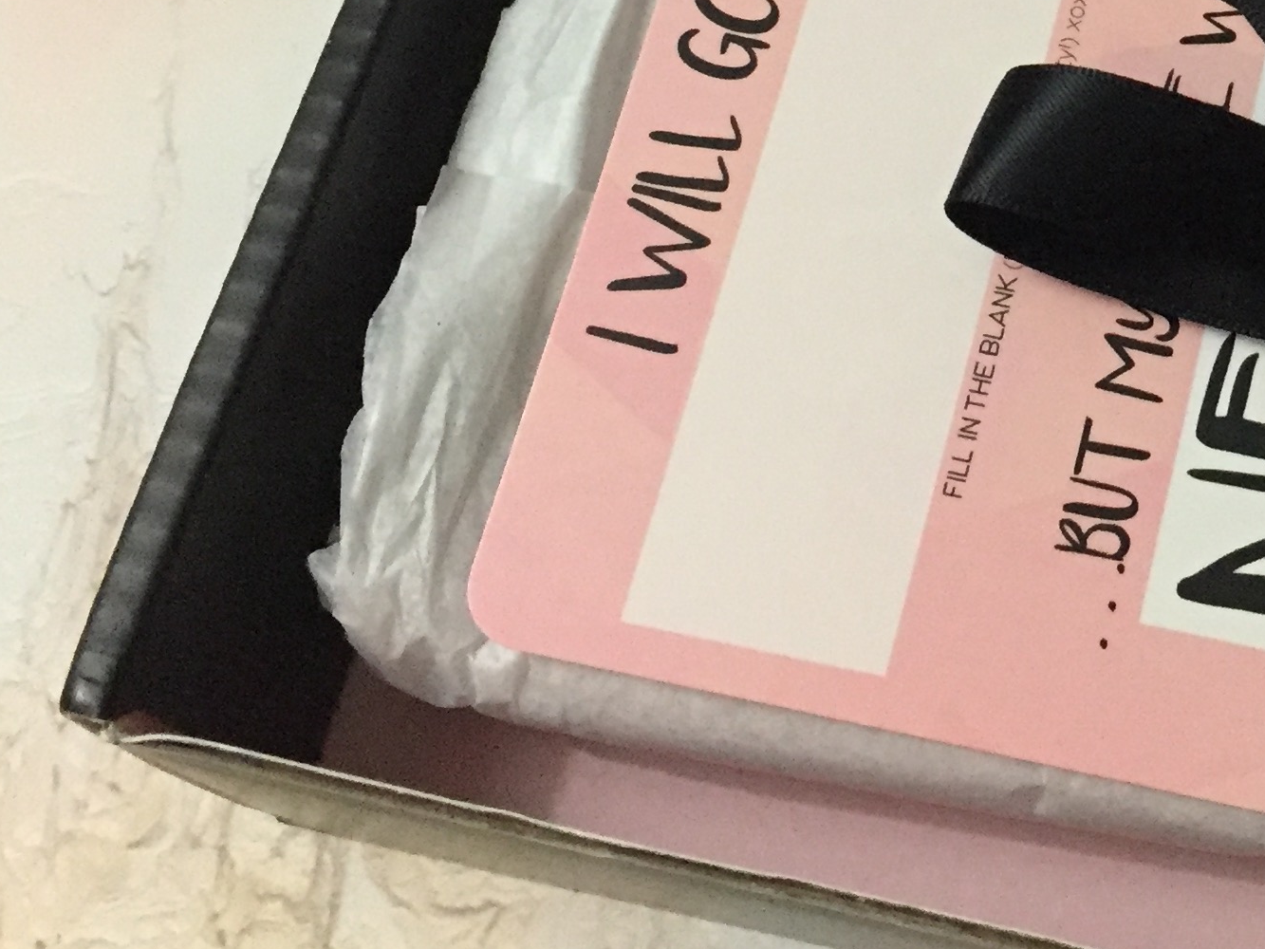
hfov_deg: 25.6
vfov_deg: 19.8
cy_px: -109
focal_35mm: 71
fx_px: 2595
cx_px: 1353
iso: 250
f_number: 2.2
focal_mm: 4.15
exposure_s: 1/24
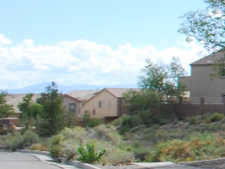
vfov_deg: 10.8
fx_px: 884
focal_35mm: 136
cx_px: 578
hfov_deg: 11.4
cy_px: -22
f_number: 10
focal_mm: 18
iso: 200
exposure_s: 1/250
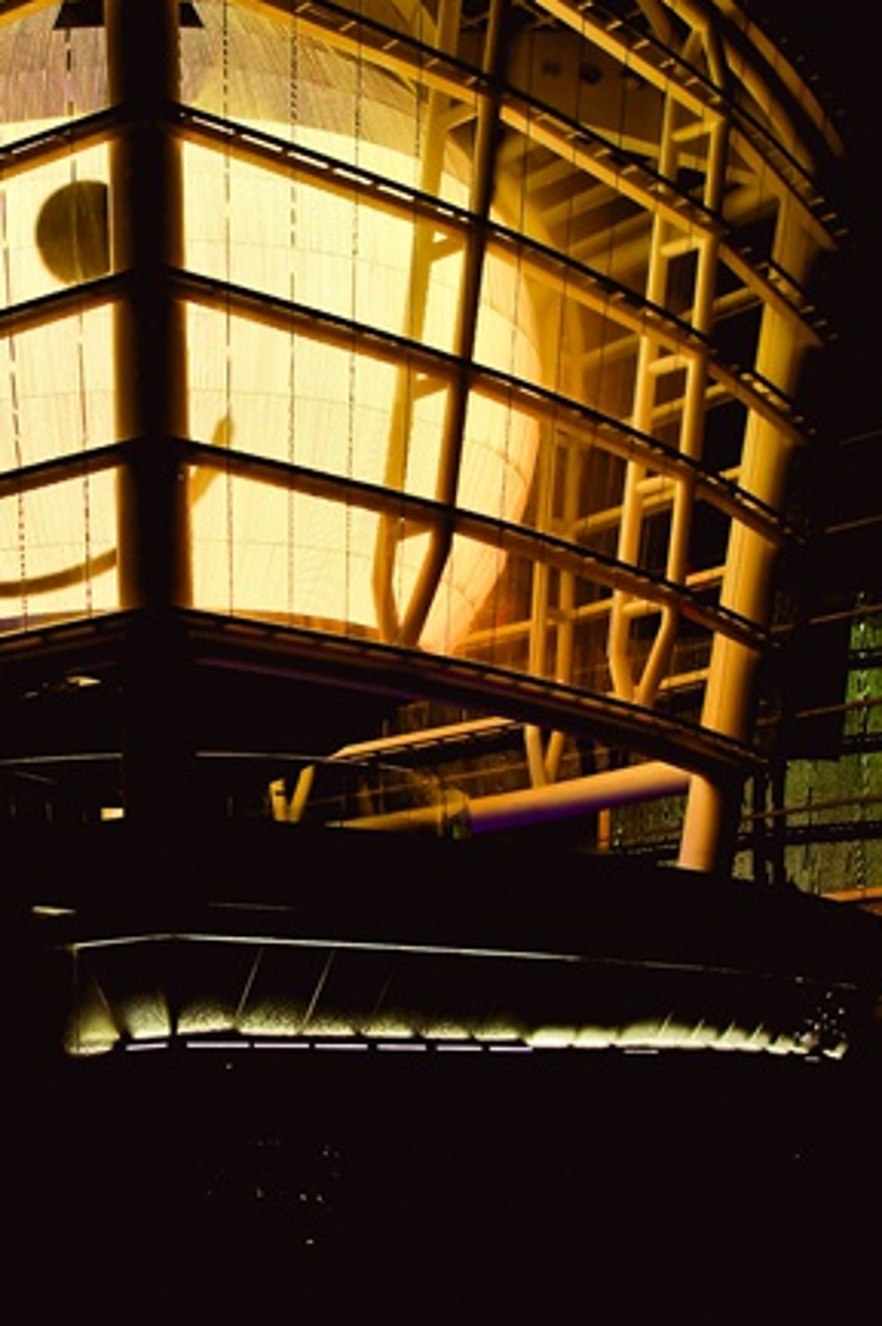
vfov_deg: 37.3
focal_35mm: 53
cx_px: 72
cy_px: 490
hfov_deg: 24.6
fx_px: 1952
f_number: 3.2
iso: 100
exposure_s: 1/100
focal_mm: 17
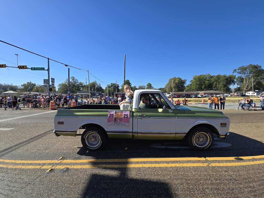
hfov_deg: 106.2
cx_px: 132
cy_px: 99
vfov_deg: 89.9
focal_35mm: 13
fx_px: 99
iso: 50
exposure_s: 1/2000
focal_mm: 2.2
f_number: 2.2
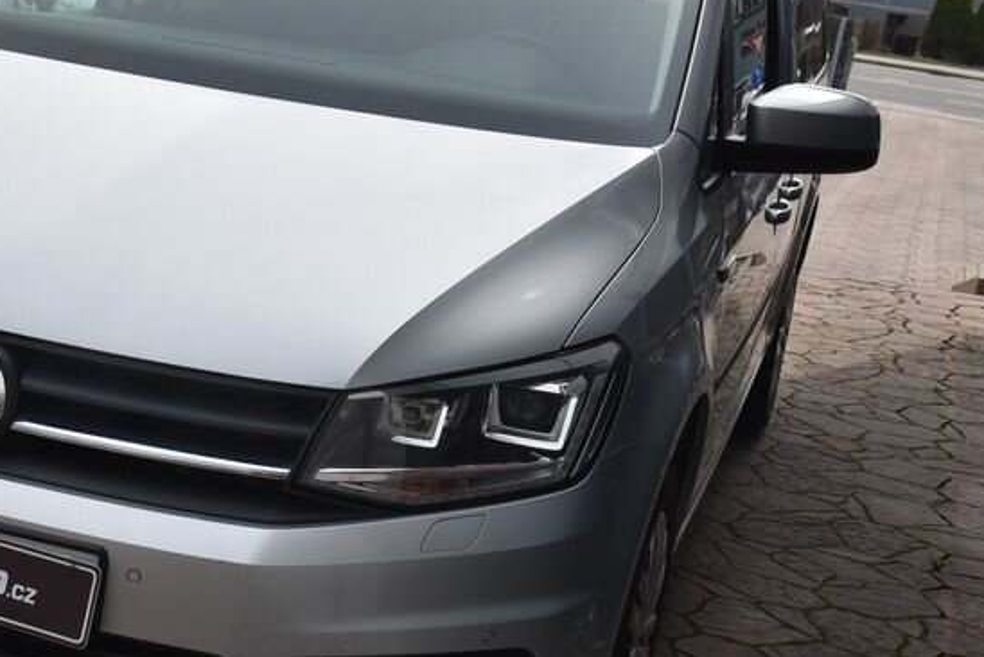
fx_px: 1942
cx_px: 190
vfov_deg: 19.2
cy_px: 303
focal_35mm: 71
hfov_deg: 27.8
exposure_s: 1/400
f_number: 10
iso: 500
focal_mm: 38
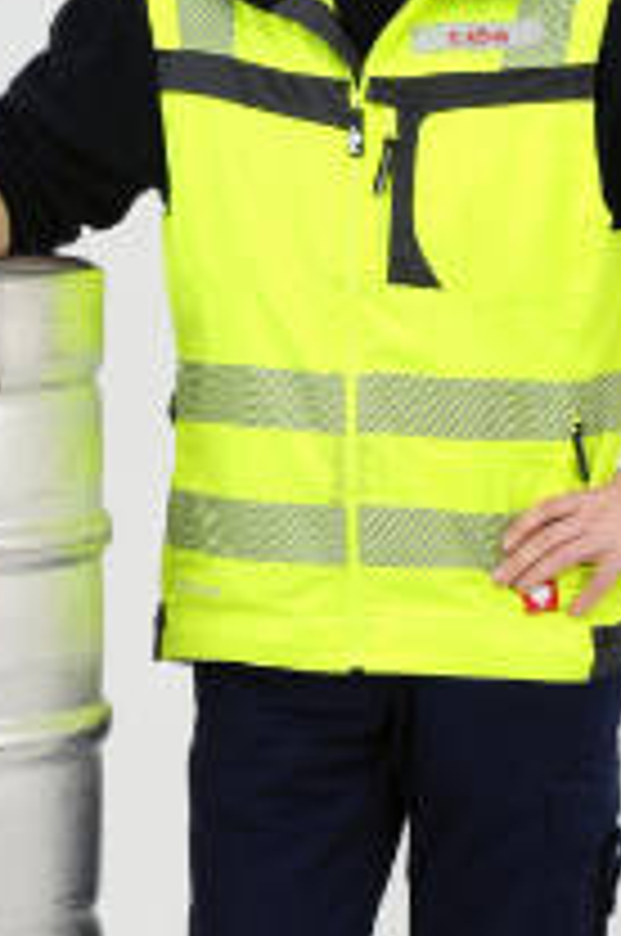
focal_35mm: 237
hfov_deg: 5.8
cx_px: 182
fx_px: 6152
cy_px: 634
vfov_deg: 8.7
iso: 400
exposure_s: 1/80
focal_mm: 82
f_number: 22
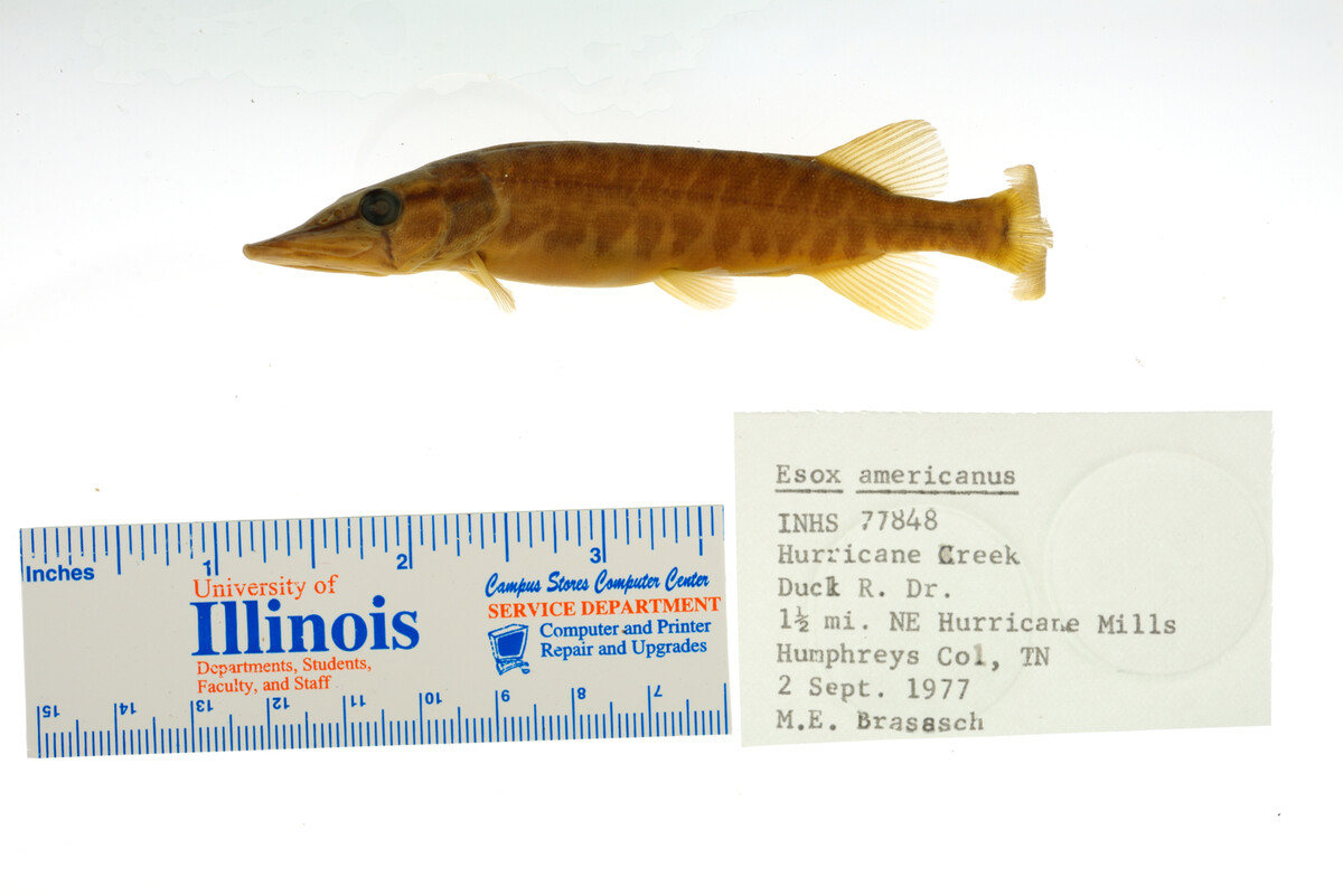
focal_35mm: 60
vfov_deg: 22.6
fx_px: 2239
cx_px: 672
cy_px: 448
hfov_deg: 33.4
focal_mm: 60
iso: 100
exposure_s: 1/200
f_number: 10
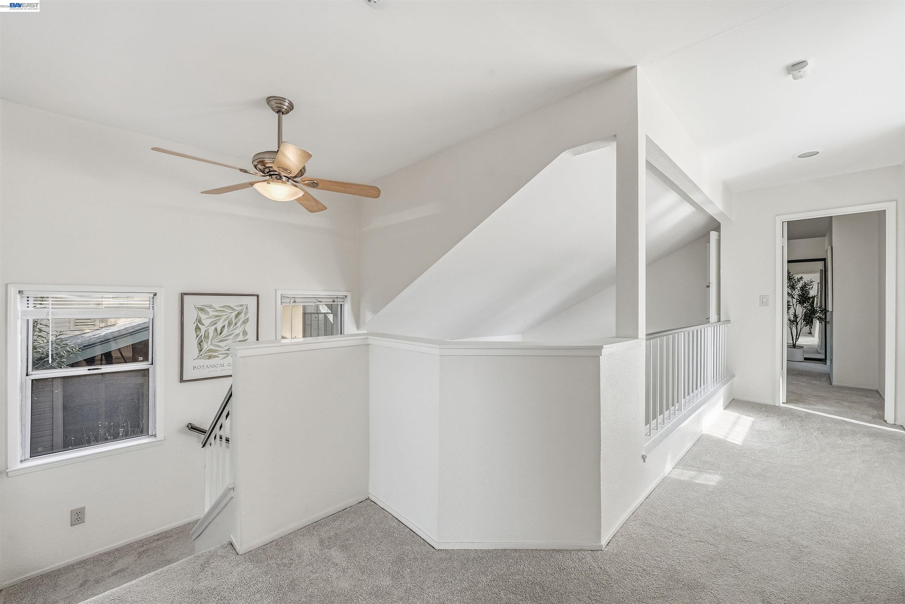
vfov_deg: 81.3
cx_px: 452
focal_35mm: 14
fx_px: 352
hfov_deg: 104.2
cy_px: 302
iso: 400
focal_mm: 14
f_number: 8
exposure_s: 1/500
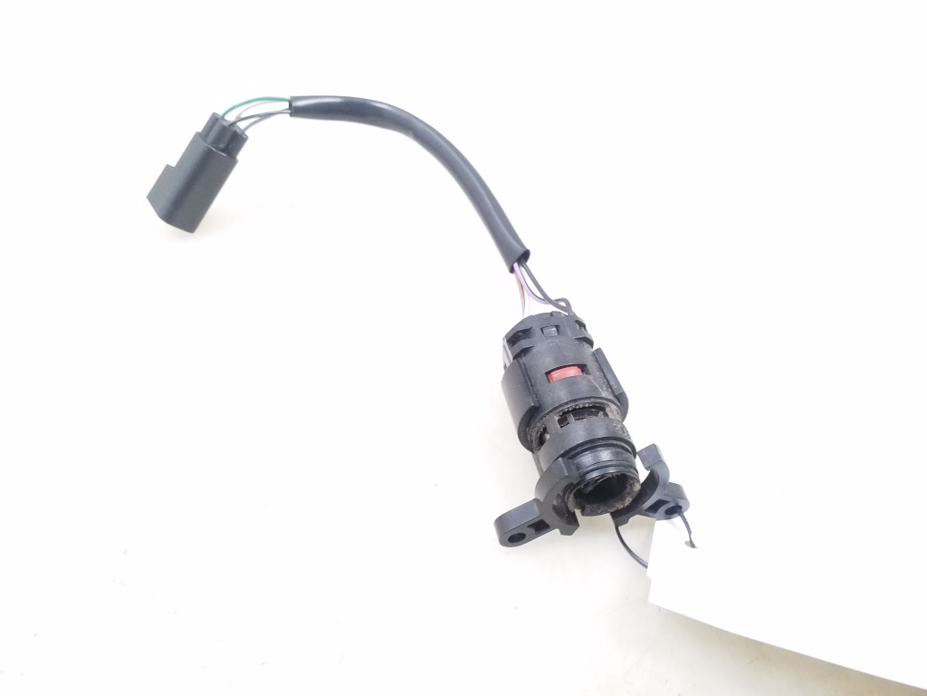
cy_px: 348
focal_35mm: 27
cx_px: 464
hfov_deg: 65.3
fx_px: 723
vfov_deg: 51.4
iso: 200
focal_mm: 3.6
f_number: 1.9
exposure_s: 1/33
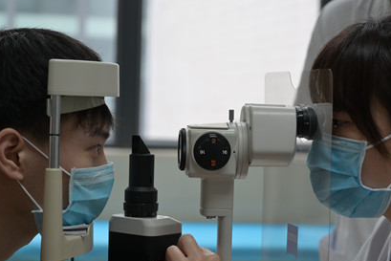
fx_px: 956
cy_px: 176
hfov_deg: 23.1
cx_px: 200
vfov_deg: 15.5
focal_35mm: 88
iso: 320
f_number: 4
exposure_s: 1/100
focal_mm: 60
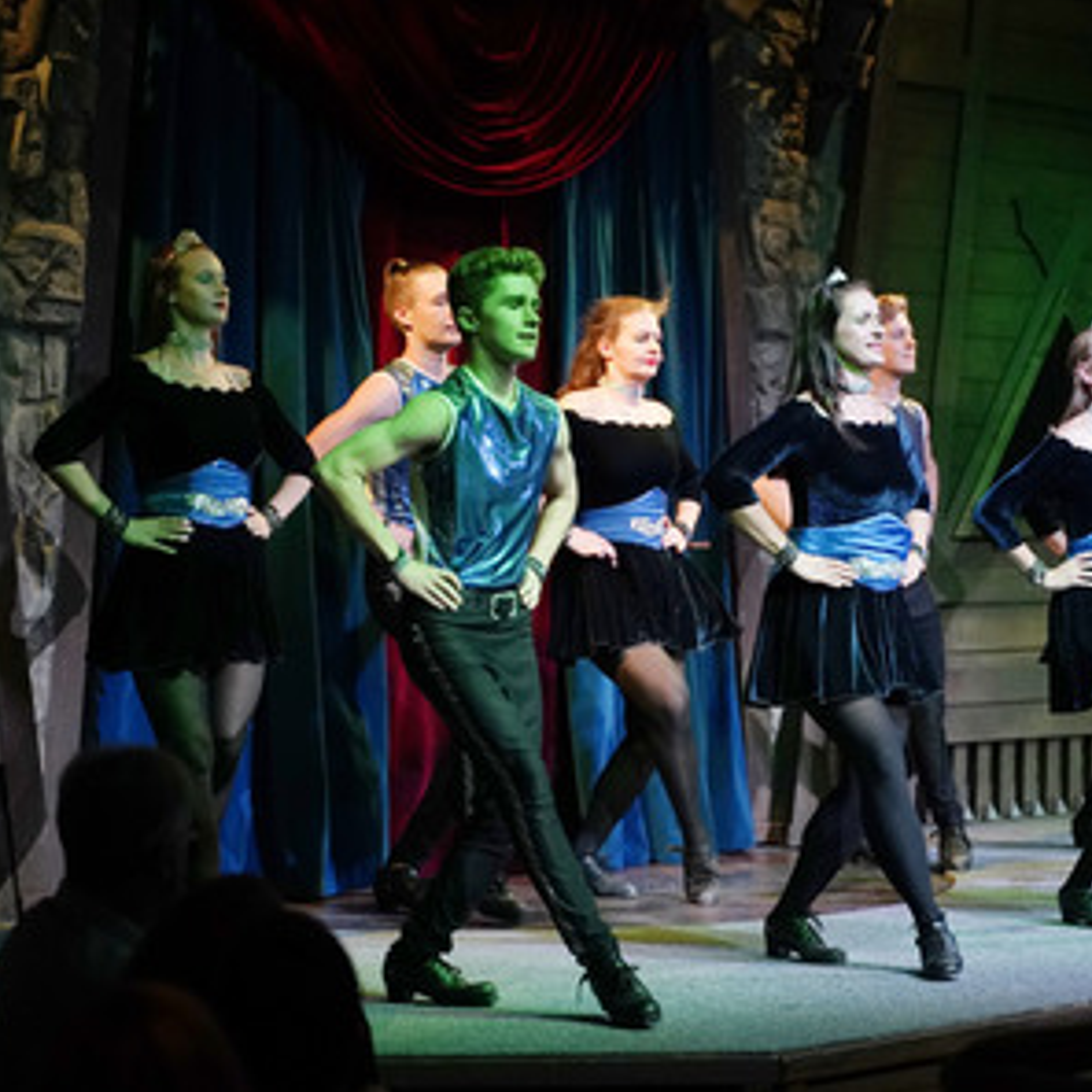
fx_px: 3462
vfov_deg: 17.9
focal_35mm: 97
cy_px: 546
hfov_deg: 17.8
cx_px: 784
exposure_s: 1/1250
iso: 4000
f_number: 2.8
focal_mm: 75
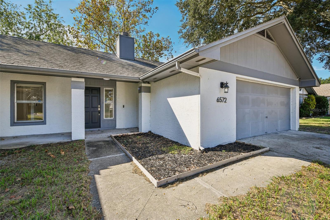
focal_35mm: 16
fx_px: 147
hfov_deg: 96.7
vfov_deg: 73.7
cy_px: 110
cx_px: 165
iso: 400
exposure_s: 1/125
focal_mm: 16
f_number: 9
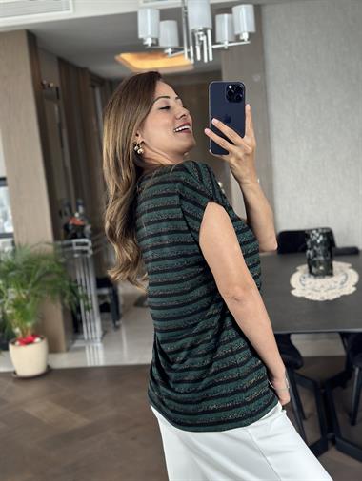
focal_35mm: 48
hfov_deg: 30.3
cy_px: 240
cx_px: 181
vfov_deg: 39.6
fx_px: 669
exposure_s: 1/50
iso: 200
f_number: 1.78
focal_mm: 6.86
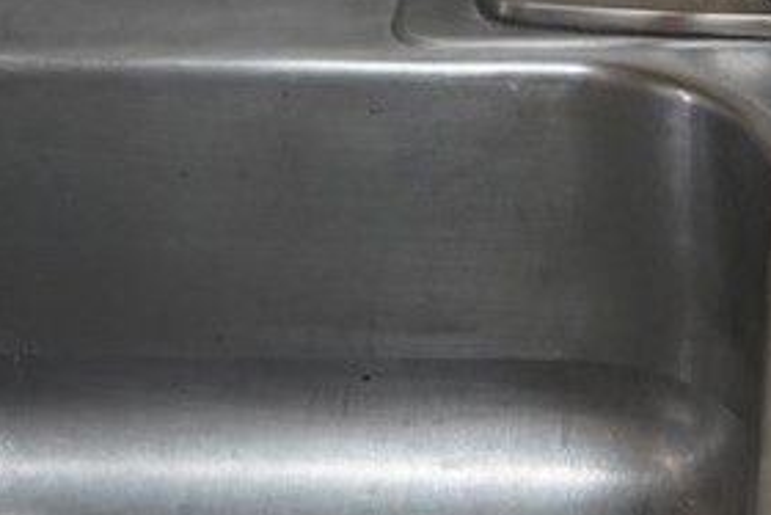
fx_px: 3364
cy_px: -131
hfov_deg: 12.9
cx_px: 741
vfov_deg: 8.6
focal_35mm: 157
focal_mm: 43
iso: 1250
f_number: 4.5
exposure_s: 1/160
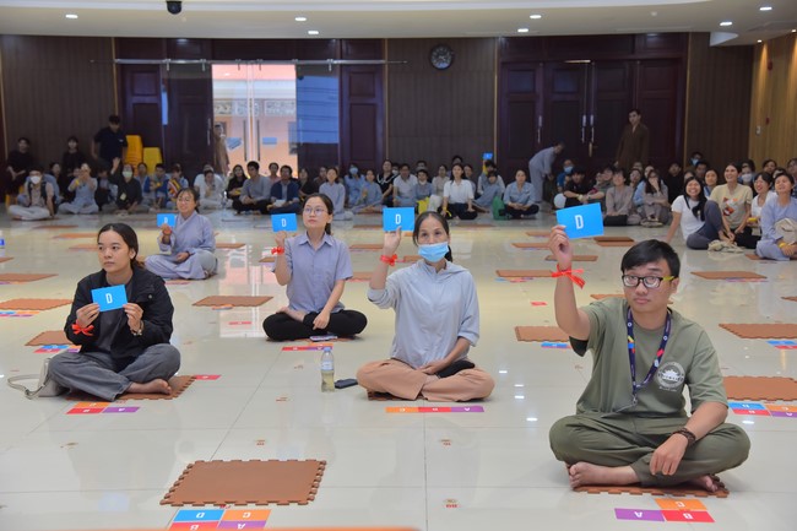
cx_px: 398
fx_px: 1107
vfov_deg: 27.0
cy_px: 266
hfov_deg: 39.6
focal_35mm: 50
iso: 800
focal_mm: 50
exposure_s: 1/160
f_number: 5
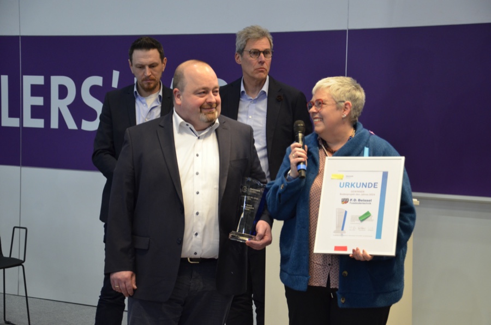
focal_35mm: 93
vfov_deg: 14.6
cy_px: 162
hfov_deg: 22.0
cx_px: 246
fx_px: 1266
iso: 1600
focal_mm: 62
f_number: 5.3
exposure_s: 1/100
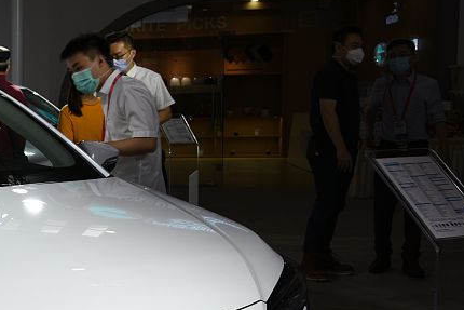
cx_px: -134
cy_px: 201
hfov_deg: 25.9
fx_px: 864
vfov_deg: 20.3
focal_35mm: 67
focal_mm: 24
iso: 100
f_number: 6.3
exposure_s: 1/125
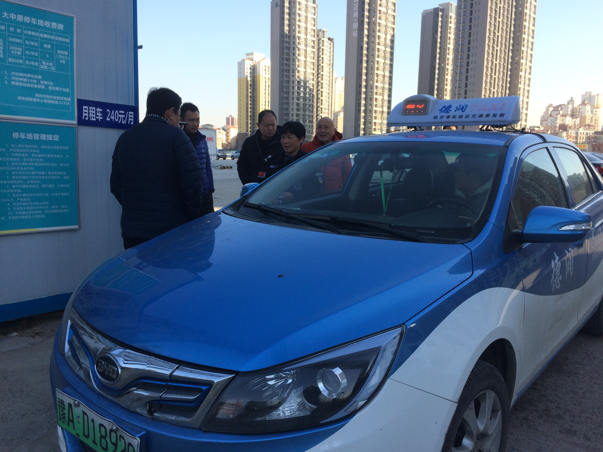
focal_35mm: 29
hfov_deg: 61.7
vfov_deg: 48.2
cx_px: 302
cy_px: 226
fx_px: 505
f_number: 2.2
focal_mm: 4.15
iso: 32
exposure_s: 1/720
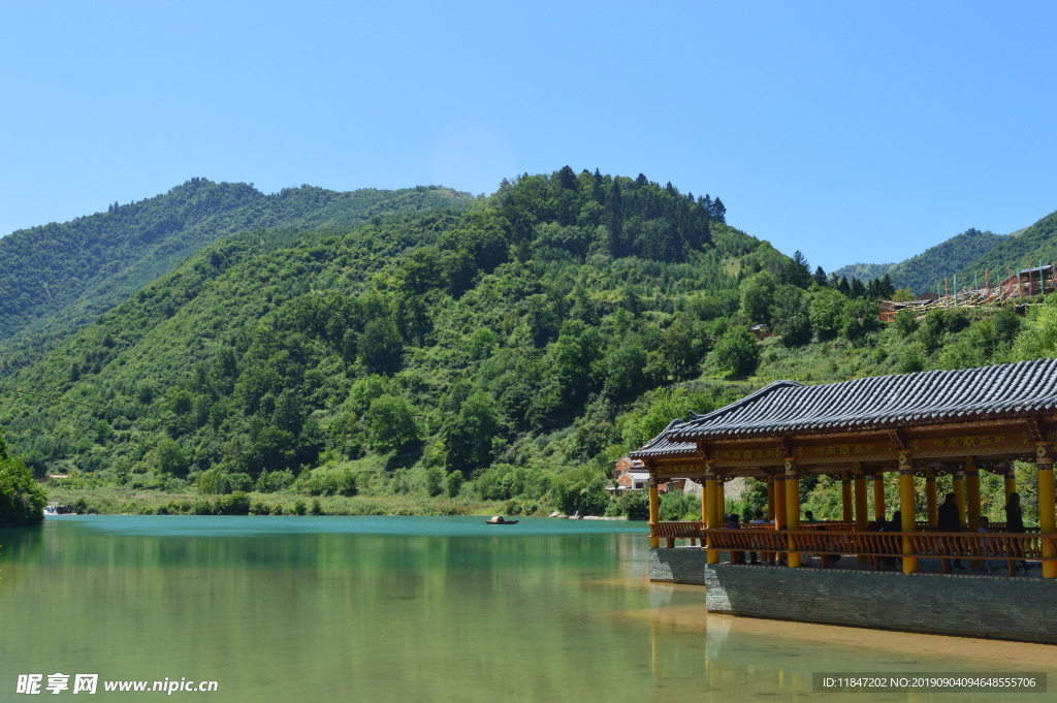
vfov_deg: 35.4
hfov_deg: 51.3
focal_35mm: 38
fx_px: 1100
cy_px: 352
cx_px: 528
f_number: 10
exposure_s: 1/320
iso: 400
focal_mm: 25
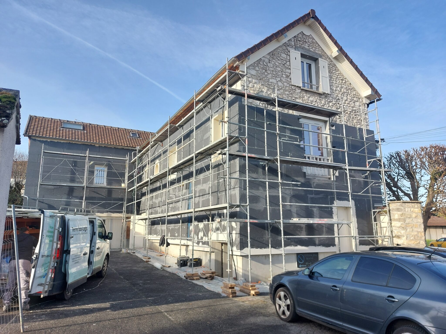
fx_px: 322
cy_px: 167
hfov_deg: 69.4
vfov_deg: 54.9
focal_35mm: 25
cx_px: 223
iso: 25
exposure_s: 1/503
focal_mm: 5.23
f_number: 1.8
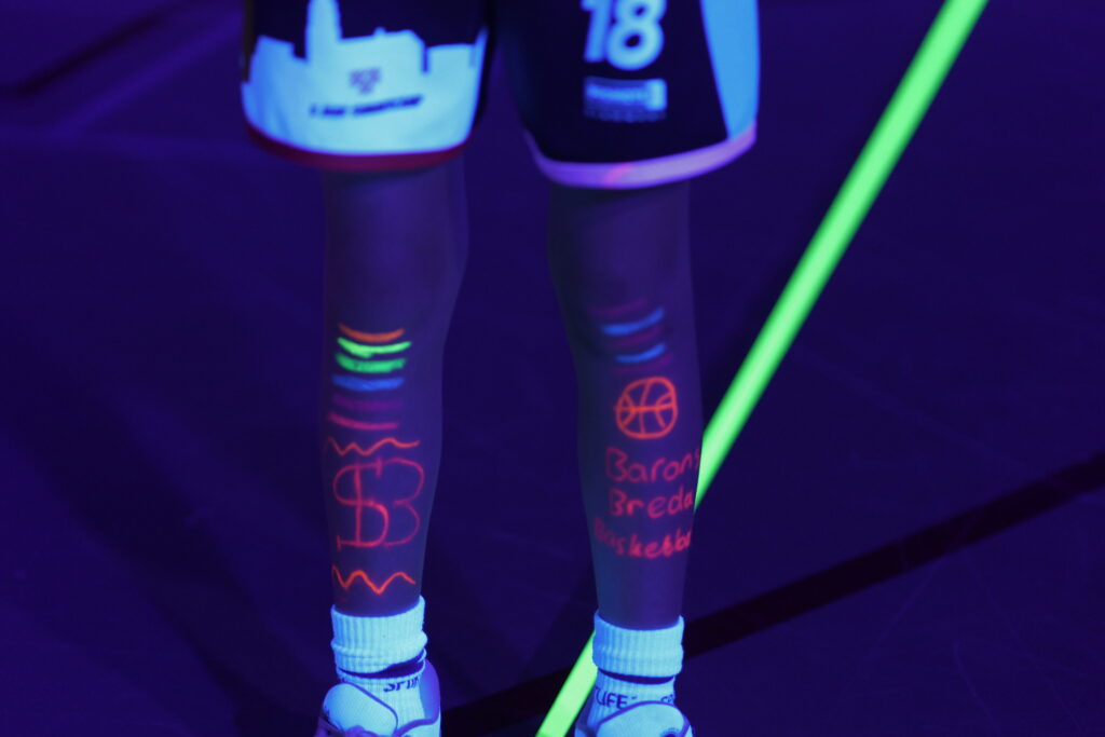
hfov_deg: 23.9
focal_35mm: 85
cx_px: 552
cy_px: 368
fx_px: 2609
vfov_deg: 16.1
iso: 3200
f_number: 1.8
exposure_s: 1/100
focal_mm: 85
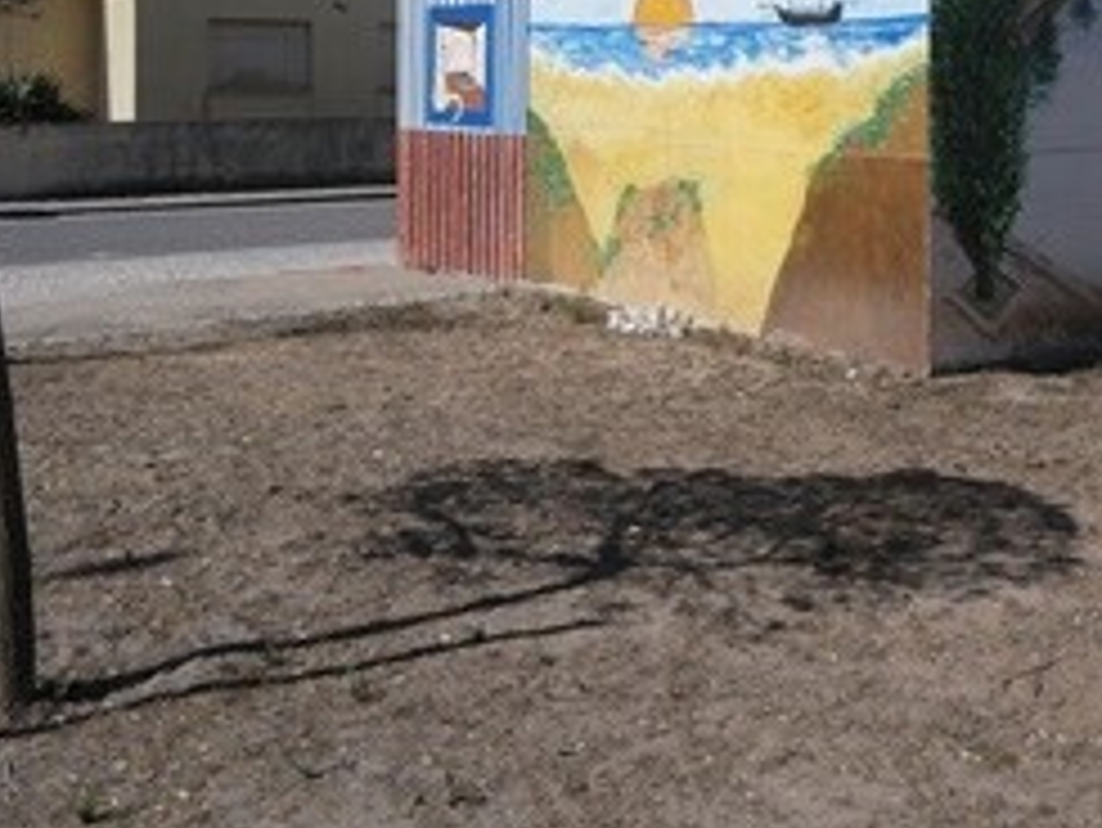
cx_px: 747
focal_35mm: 47
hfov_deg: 39.9
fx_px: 1497
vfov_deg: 29.8
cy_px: 104
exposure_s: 1/2000
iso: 80
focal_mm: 4.3
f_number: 3.3
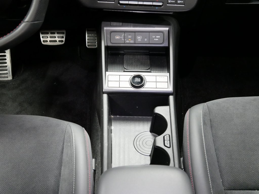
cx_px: 130
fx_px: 329
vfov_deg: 32.9
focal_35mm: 44
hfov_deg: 42.9
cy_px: 97
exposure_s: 1/15
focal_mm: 22
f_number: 4.2
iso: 3200
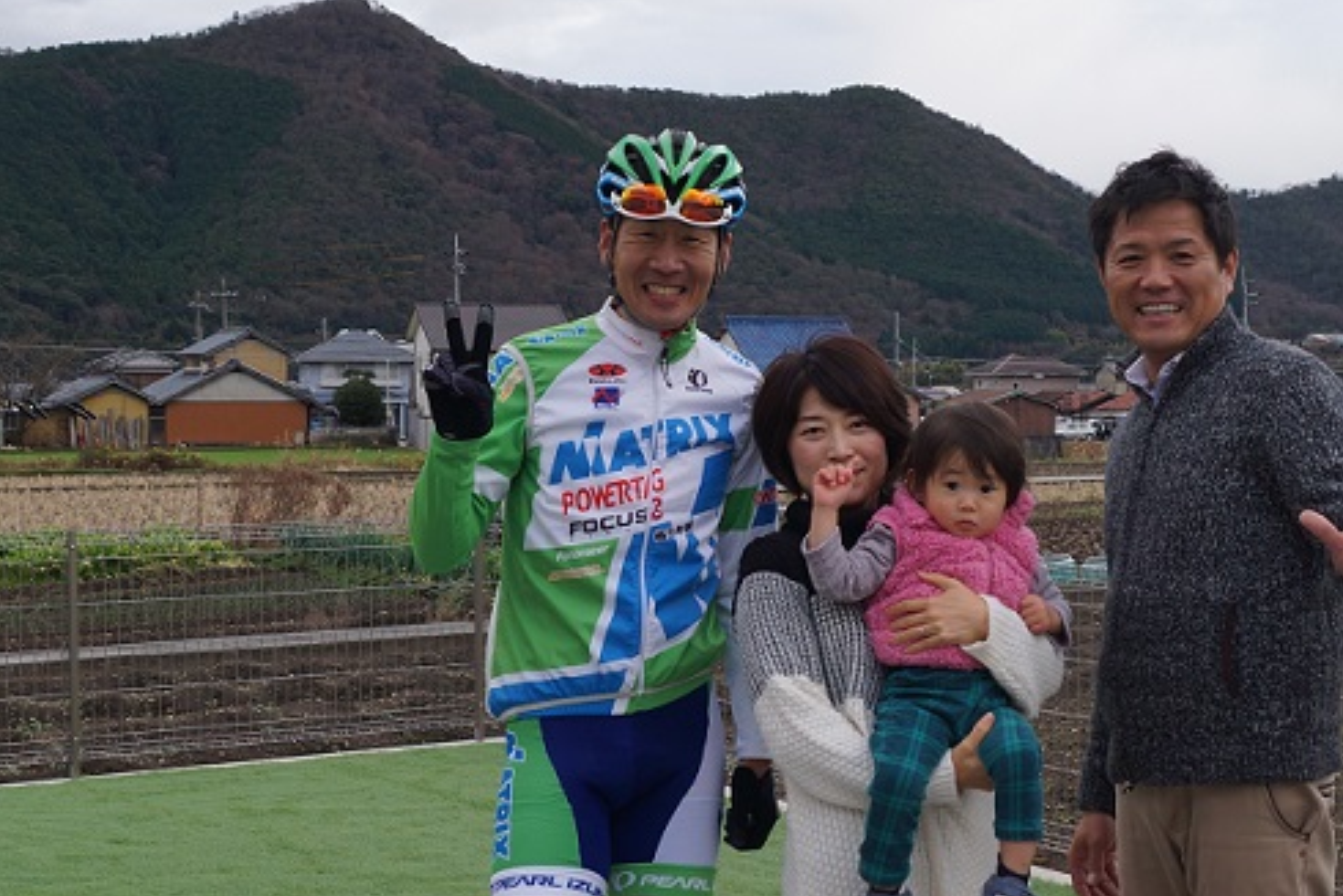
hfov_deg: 32.4
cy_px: 536
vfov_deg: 21.9
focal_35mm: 62
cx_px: 688
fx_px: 2313
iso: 100
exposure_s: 1/200
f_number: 4.5
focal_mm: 18
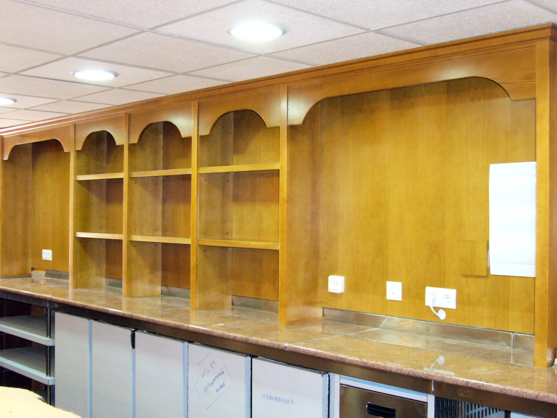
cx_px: 278
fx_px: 724
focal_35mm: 45
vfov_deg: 32.2
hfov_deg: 42.1
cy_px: 209
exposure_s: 1/30
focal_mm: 7.5
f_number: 3.2
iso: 400
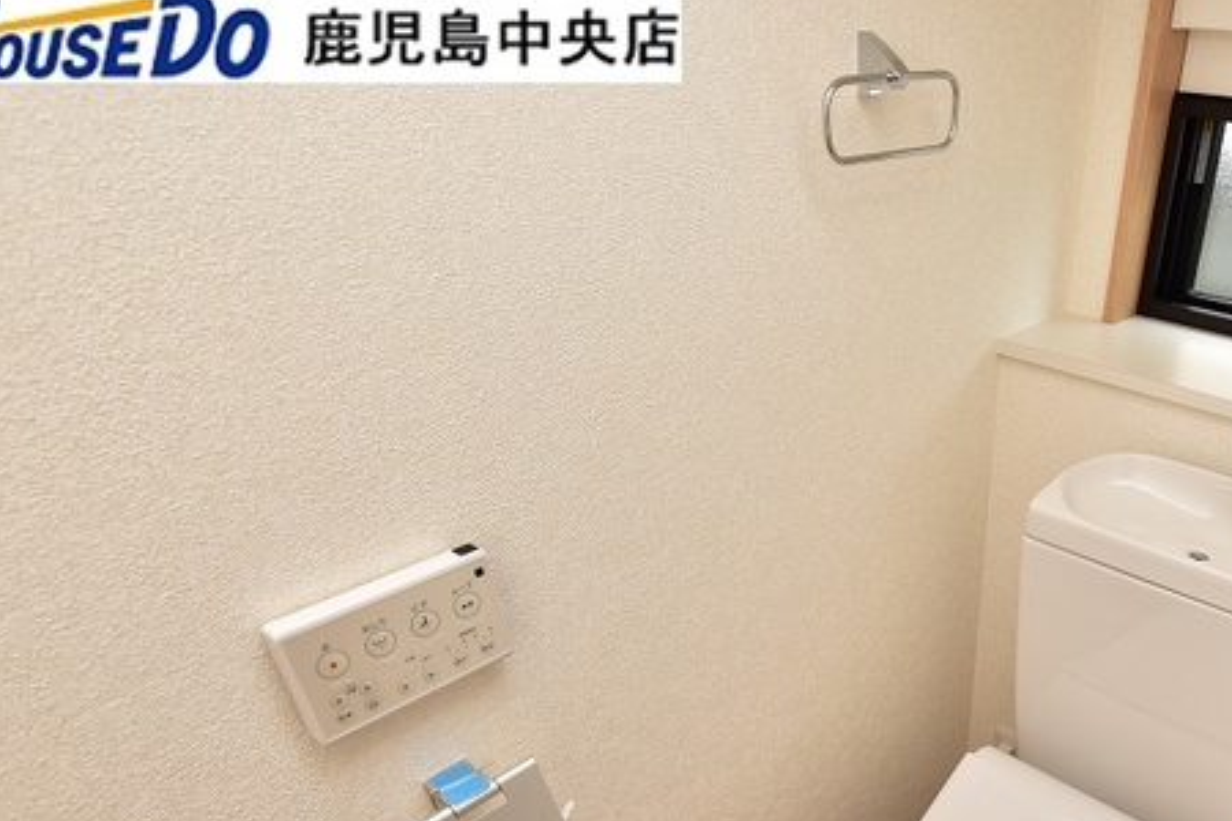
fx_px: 855
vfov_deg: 48.4
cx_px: 928
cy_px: 657
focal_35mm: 25
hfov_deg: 66.9
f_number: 5.6
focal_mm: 10
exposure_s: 1/60
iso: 160
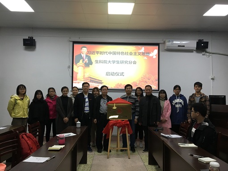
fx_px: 191
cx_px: 114
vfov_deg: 48.2
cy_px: 86
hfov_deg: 61.7
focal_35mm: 29
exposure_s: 1/33
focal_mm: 4.15
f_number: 2.2
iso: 100
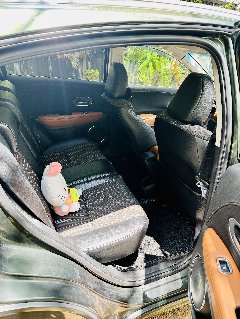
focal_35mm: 24
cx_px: 120
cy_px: 160
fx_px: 222
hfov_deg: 56.8
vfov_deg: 71.6
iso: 100
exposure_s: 1/167
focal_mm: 6.86
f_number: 1.78
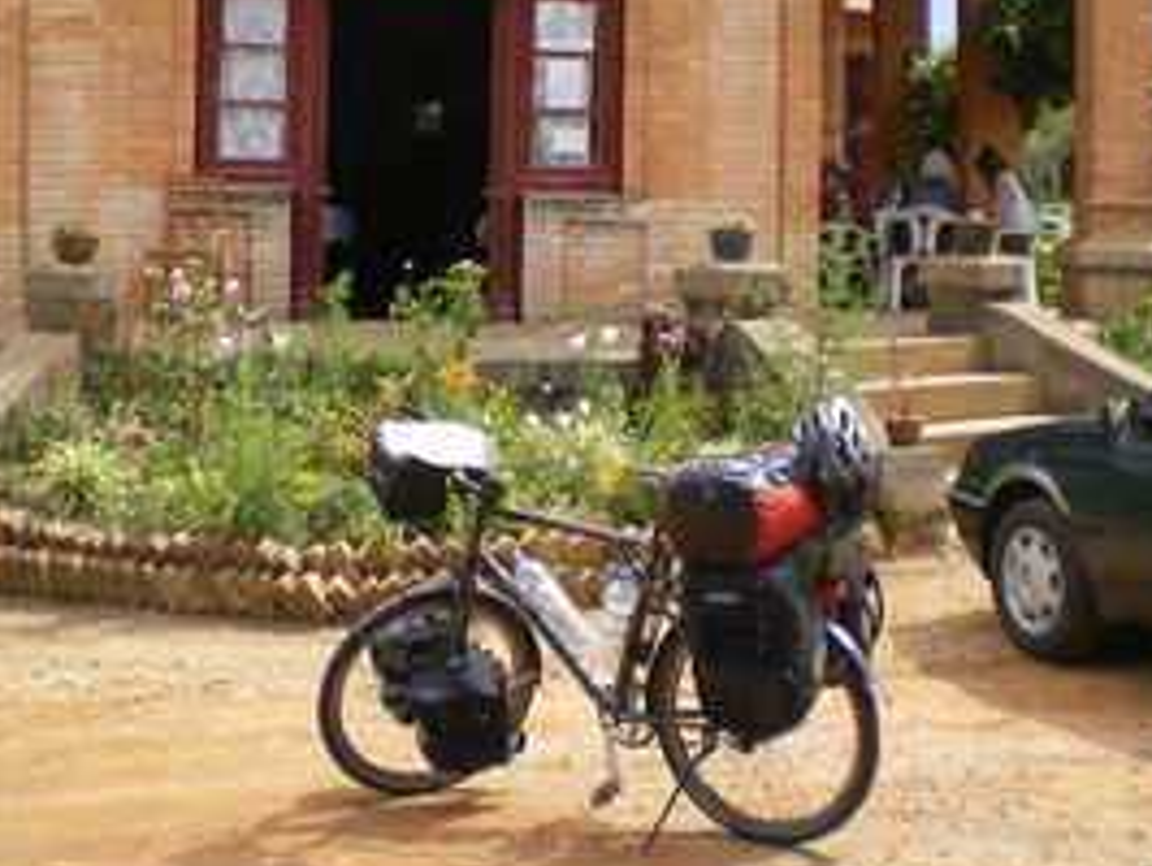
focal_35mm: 64
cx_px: 446
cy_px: 199
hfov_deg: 30.1
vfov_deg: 22.7
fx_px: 2132
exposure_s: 1/200
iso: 64
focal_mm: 6.3
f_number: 3.1
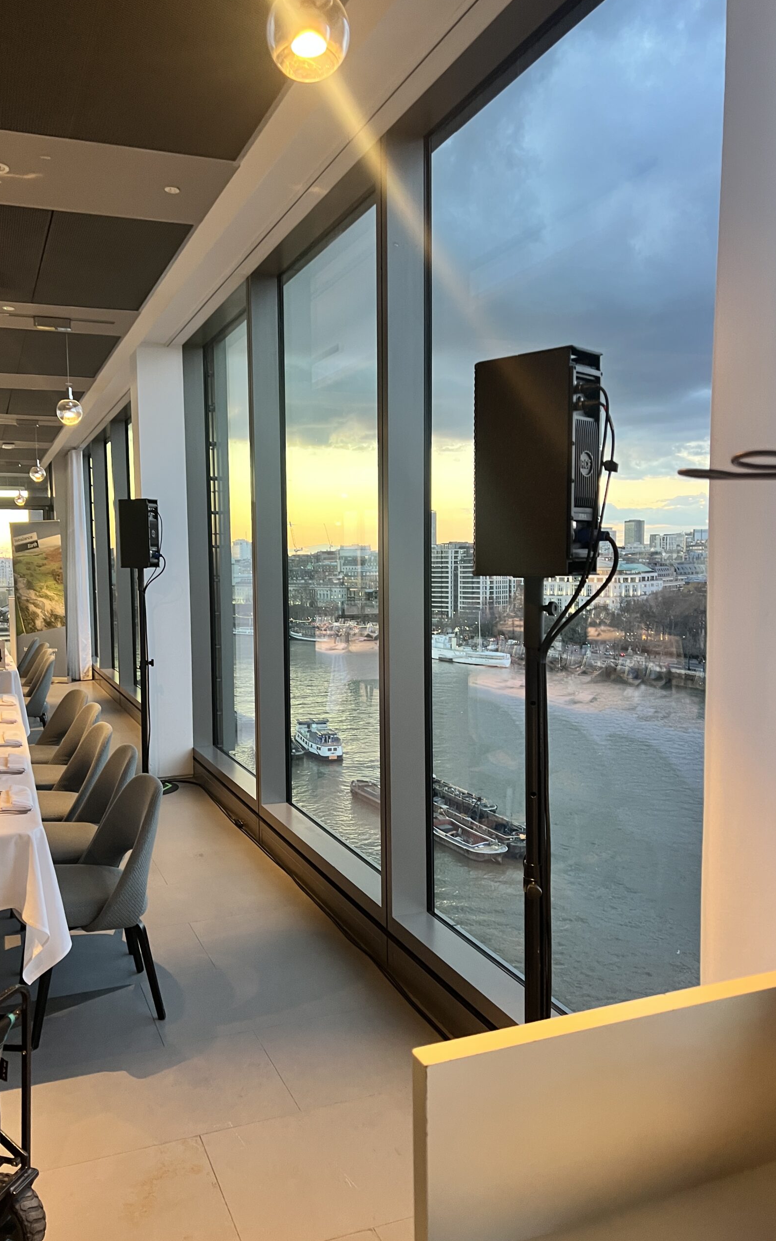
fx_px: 947
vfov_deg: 66.5
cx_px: 318
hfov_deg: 44.4
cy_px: 624
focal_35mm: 28
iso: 200
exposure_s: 1/50
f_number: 1.5
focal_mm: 5.7
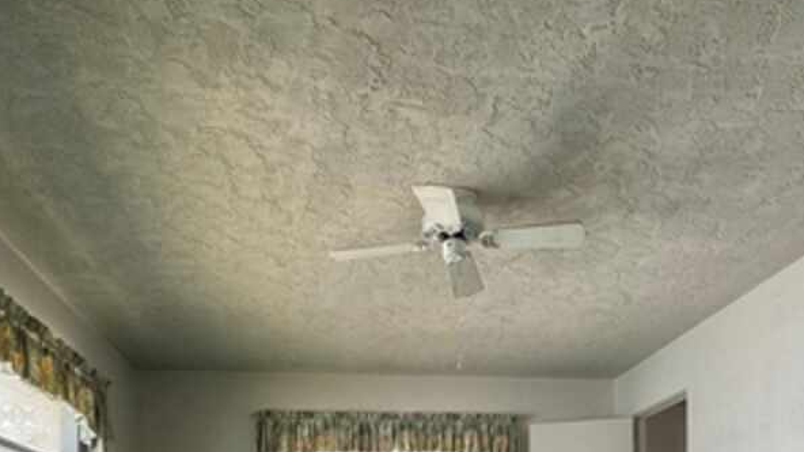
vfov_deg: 29.6
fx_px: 704
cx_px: 401
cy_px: 566
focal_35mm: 33
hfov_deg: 59.5
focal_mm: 2.22
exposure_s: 1/99
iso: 64
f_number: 2.2
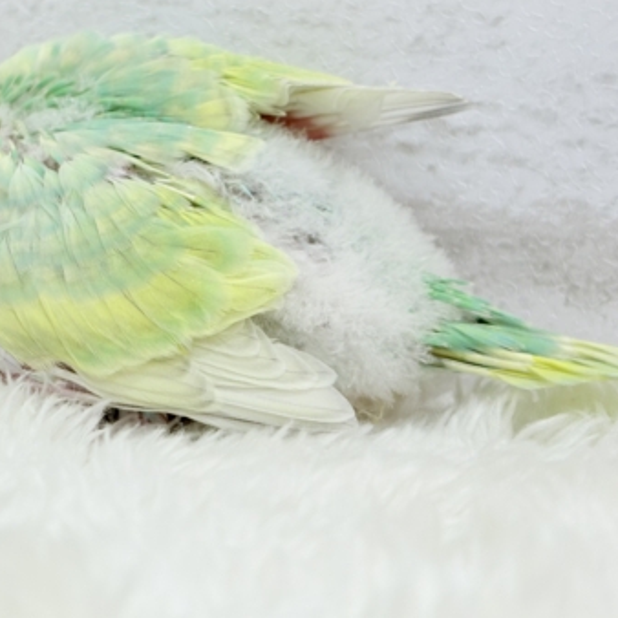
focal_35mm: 87
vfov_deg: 19.9
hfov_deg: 19.8
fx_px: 1757
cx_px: 148
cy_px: 223
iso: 40
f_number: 1.6
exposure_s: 1/50
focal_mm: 5.96
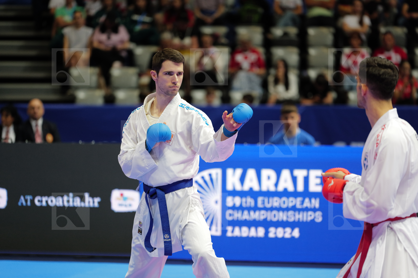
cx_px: 209
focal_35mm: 177
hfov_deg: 11.6
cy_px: 139
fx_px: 2052
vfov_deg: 7.7
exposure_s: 1/1000
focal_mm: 177
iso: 2500
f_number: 2.8
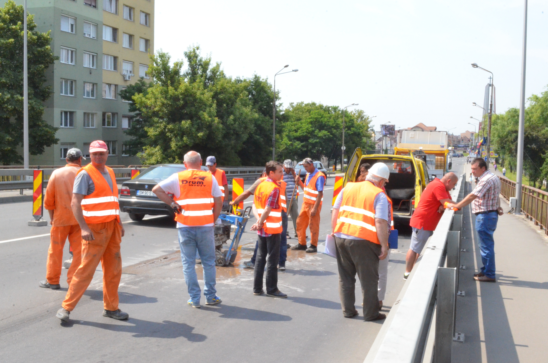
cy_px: 182
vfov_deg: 31.8
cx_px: 274
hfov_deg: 46.5
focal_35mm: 42
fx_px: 638
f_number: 29
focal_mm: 28
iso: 4000
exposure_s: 1/250
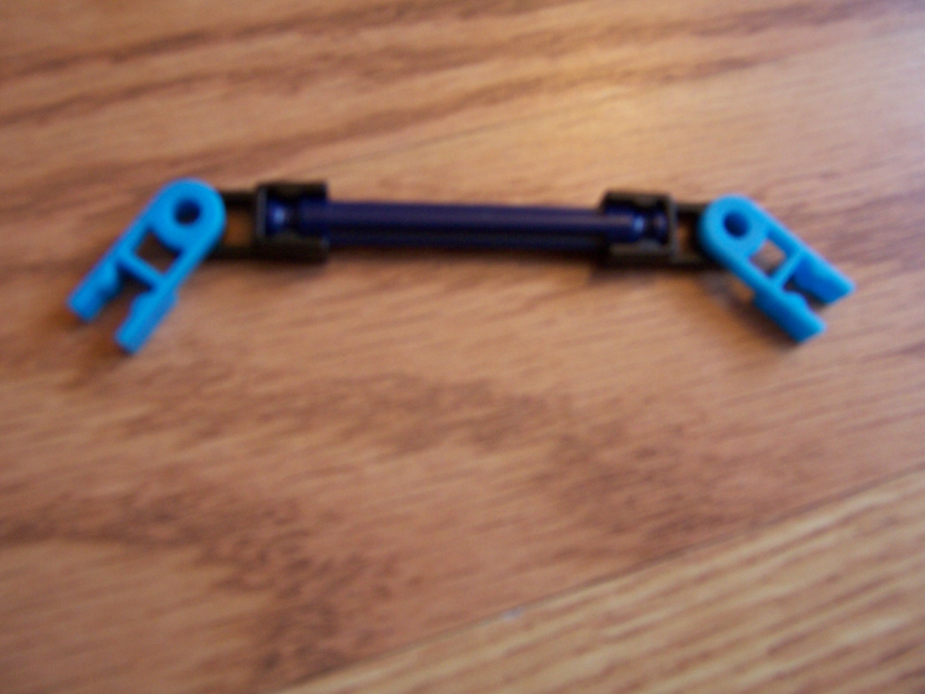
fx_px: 882
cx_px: 462
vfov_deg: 42.9
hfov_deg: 55.4
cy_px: 347
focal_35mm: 33
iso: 140
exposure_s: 1/15
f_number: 3.4
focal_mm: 5.5
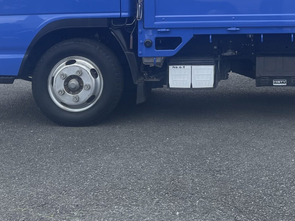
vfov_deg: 20.4
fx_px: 580
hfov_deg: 27.6
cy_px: -34
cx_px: 263
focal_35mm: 68
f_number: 1.6
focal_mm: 5.1
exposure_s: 1/692
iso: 32
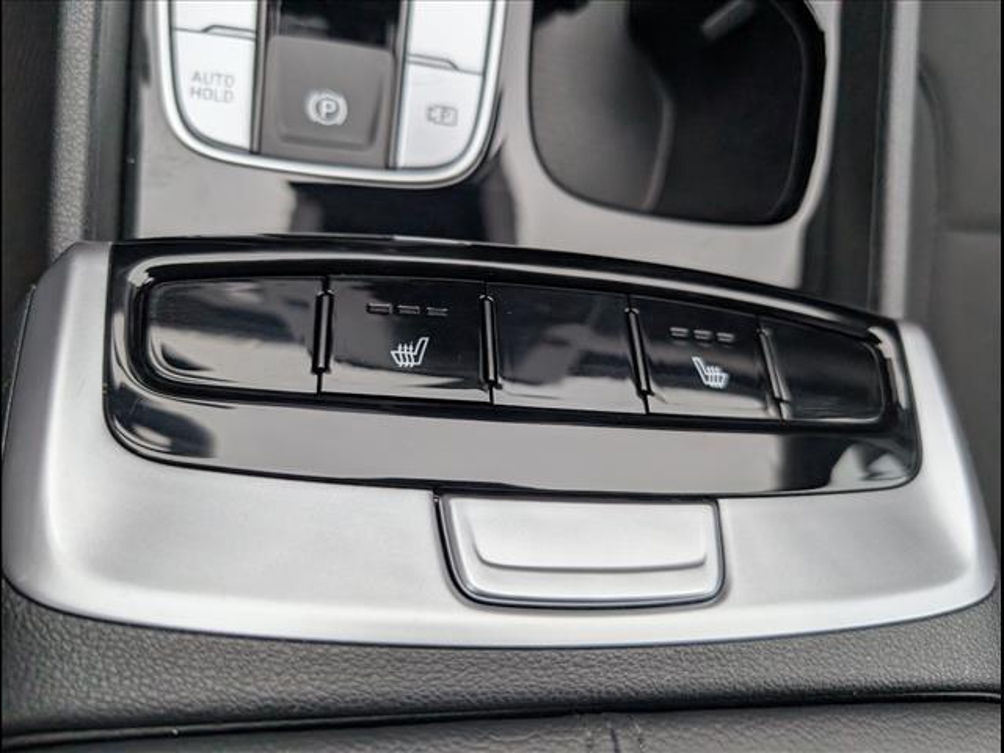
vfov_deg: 56.8
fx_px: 696
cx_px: 502
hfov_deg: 71.6
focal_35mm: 24
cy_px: 376
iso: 344
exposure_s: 1/1429
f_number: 1.68
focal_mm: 6.9
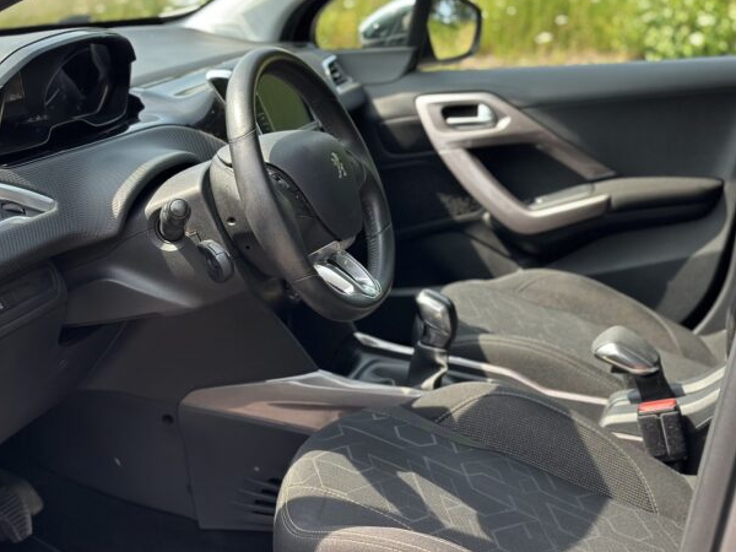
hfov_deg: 30.2
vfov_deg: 22.9
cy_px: 216
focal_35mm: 64
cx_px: 323
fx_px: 1361
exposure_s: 1/654
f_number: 1.78
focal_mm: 6.86
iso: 80
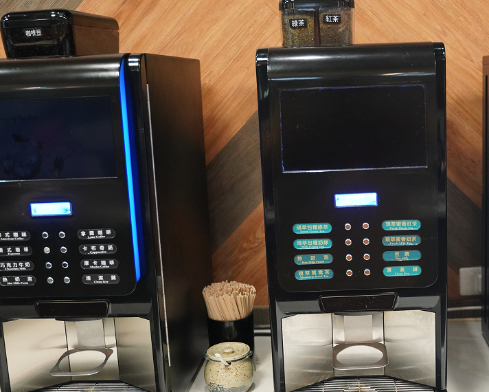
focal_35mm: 49
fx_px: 709
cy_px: 211
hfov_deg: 37.4
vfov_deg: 30.8
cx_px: 348
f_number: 2.8
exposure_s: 1/160
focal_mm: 31
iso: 4000
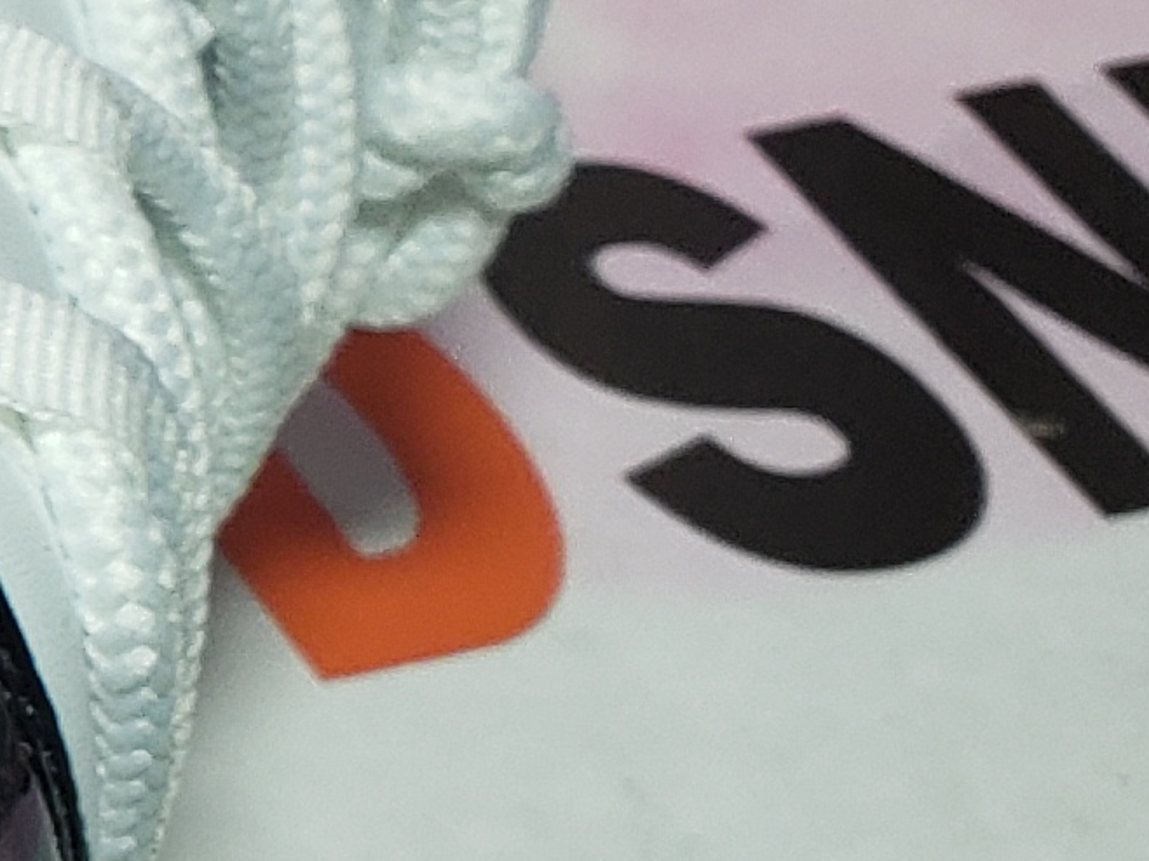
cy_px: 322
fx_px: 5277
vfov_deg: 9.3
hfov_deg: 10.1
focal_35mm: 159
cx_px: -1958
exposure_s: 1/243
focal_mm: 4.3
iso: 50
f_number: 2.4
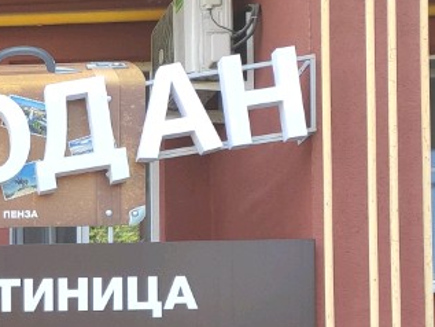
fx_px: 1320
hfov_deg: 16.6
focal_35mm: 105
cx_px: -268
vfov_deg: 13.2
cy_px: 514
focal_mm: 4.74
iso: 112
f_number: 1.79
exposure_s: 1/172
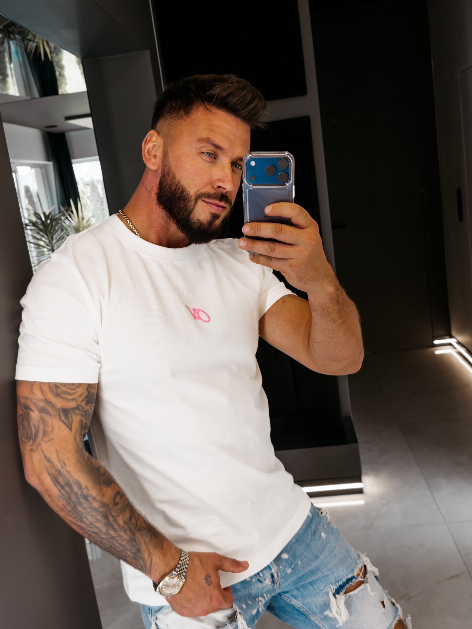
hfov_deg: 38.7
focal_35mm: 37
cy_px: 317
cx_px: 235
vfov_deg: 50.1
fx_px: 673
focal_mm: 6.76
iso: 50
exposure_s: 1/100
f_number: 1.8
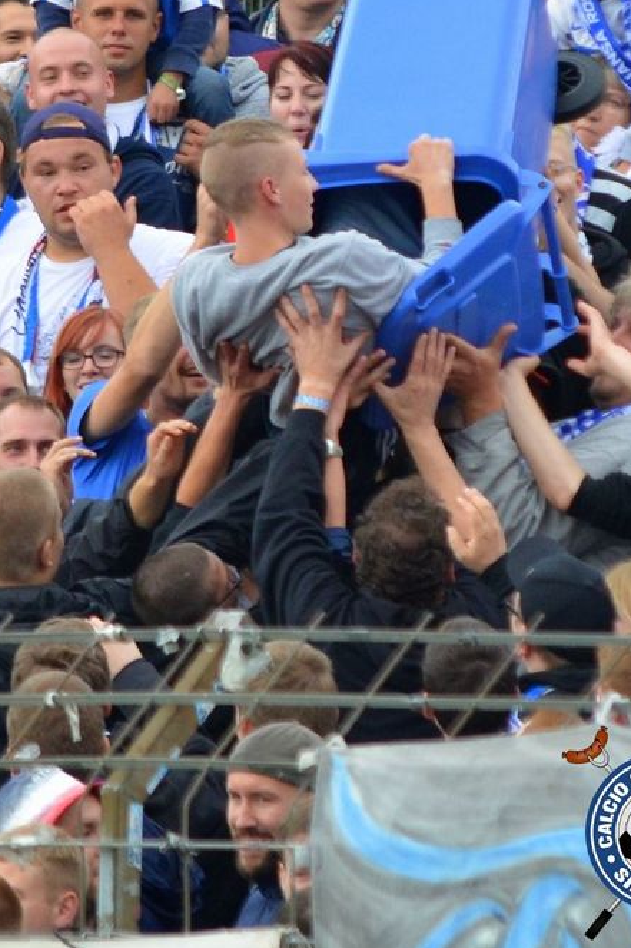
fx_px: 10216
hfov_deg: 3.5
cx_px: 403
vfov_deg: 5.3
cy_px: 345
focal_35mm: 388
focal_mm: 200
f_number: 4
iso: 640
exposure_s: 1/1000
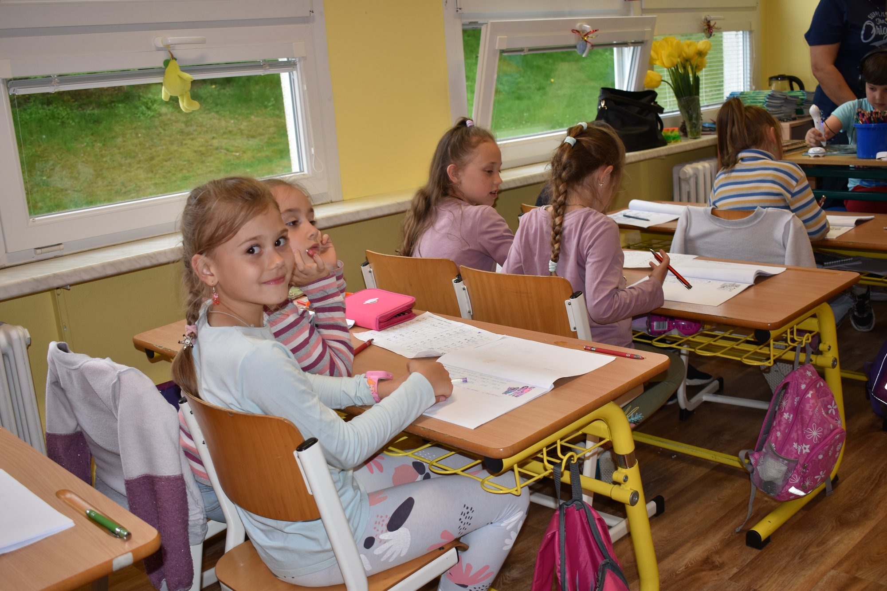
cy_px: 296
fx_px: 924
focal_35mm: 38
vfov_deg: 35.5
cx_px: 444
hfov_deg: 51.3
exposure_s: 1/60
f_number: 4
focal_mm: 25
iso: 160
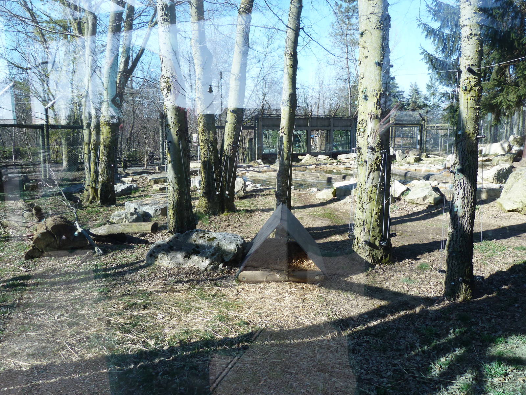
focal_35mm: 25
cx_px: 263
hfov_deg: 69.4
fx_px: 380
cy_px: 198
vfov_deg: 54.9
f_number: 4
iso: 80
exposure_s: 1/160
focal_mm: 4.5
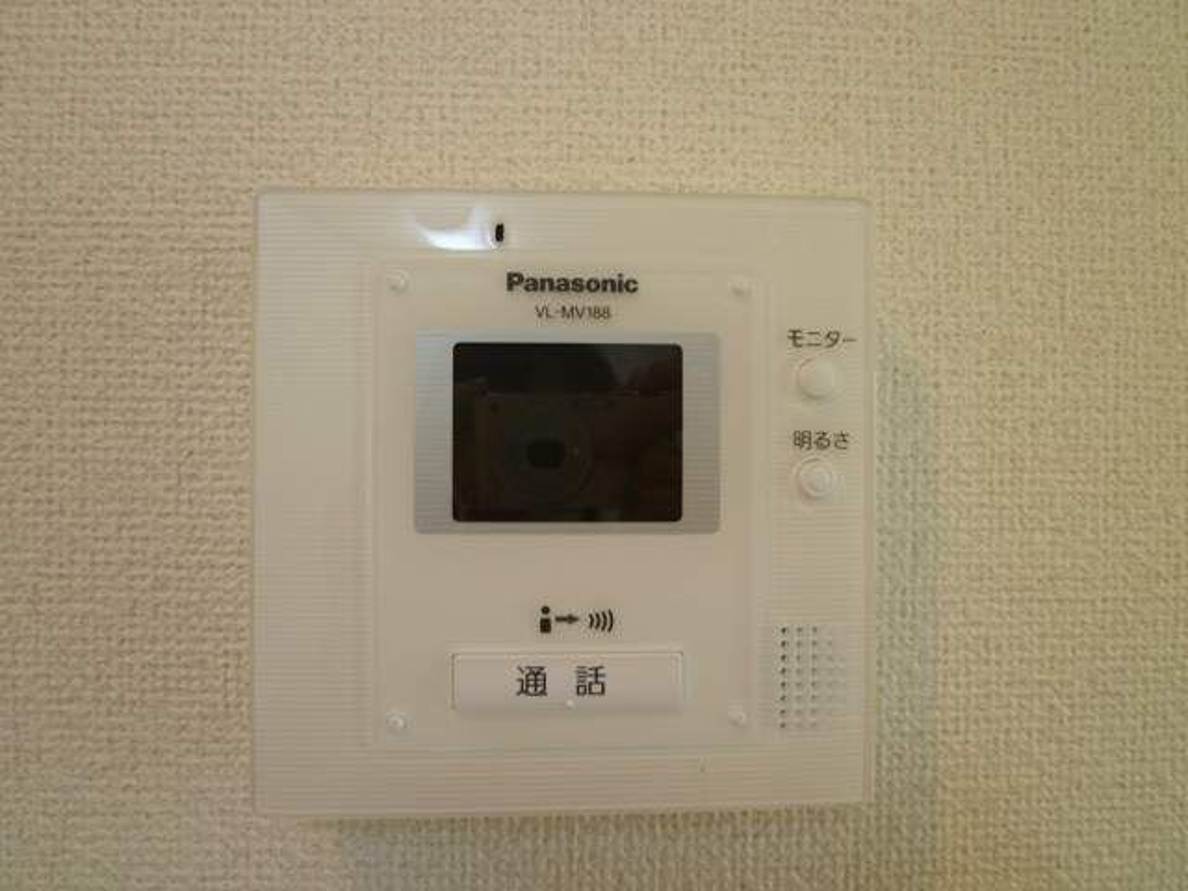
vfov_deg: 54.9
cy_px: 446
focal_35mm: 25
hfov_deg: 69.4
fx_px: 858
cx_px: 594
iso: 125
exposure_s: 1/30
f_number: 2.8
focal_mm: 4.5
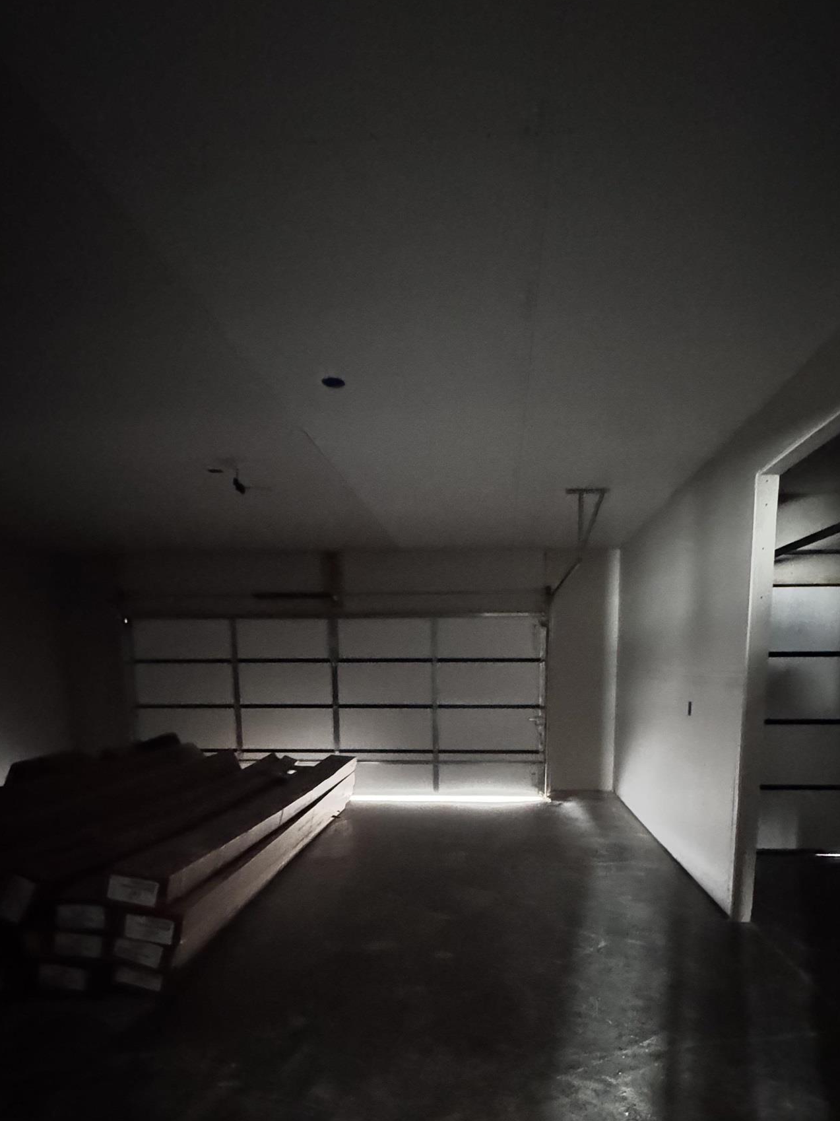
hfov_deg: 68.4
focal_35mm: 19
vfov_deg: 81.7
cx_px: 472
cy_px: 752
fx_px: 615
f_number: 2.2
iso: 2500
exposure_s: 1/30
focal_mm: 2.22
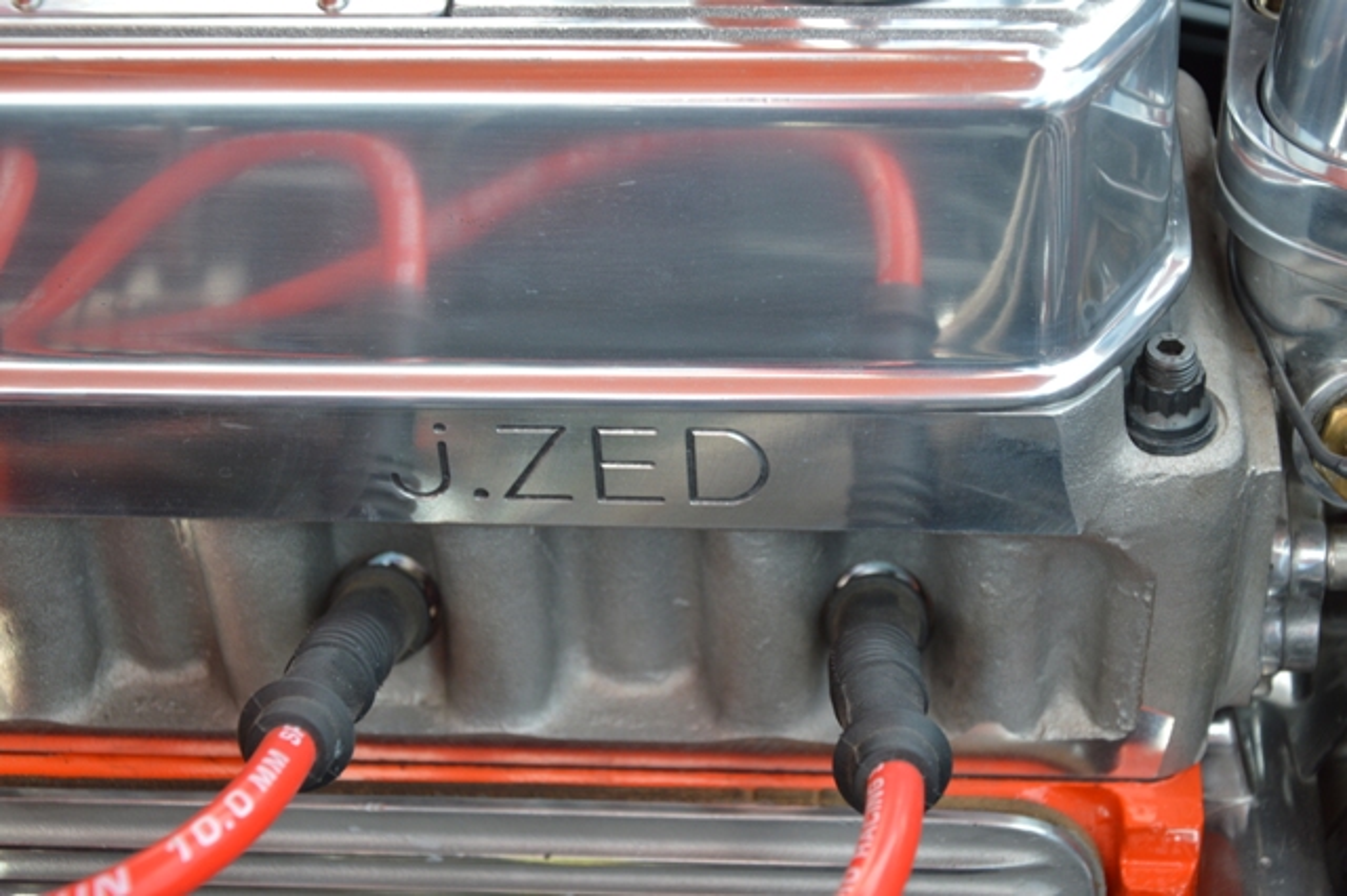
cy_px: 448
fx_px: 2805
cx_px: 674
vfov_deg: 18.2
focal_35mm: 75
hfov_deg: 27.0
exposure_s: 1/60
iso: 400
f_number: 5
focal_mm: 50
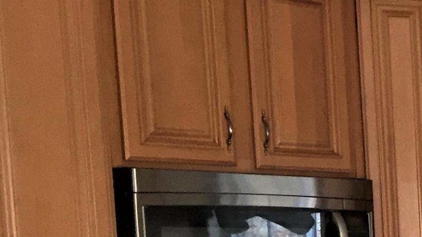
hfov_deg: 15.6
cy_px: 428
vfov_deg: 9.7
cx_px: 757
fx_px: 1321
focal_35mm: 118
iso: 100
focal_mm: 4.15
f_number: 2.2
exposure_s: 1/30
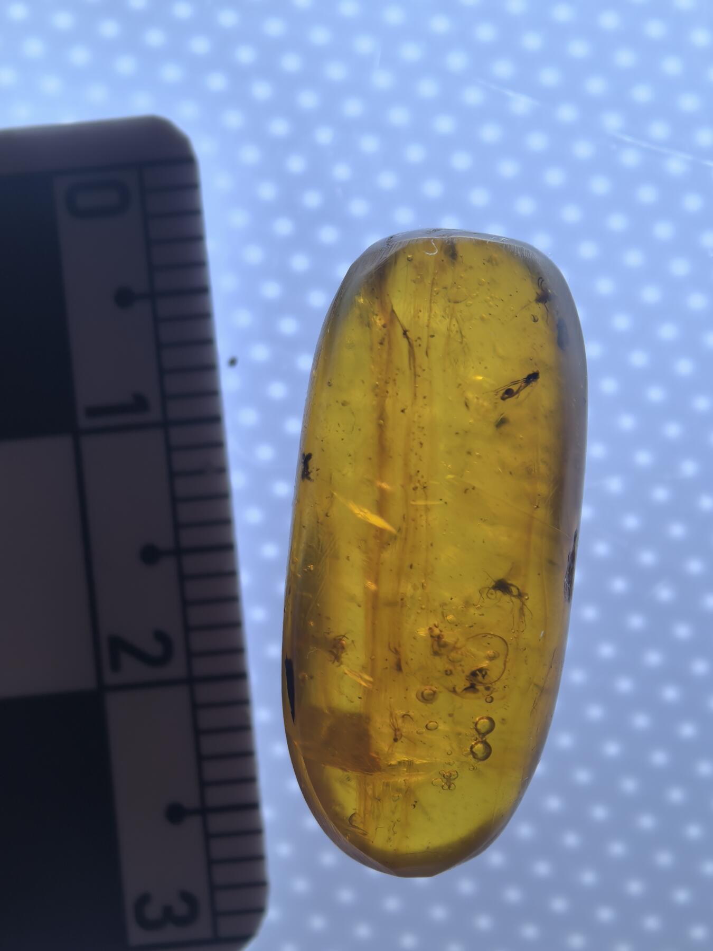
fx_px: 2609
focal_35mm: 95
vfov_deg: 20.7
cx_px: 356
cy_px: 476
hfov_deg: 15.6
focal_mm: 14.6
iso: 100
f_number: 3
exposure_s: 1/100
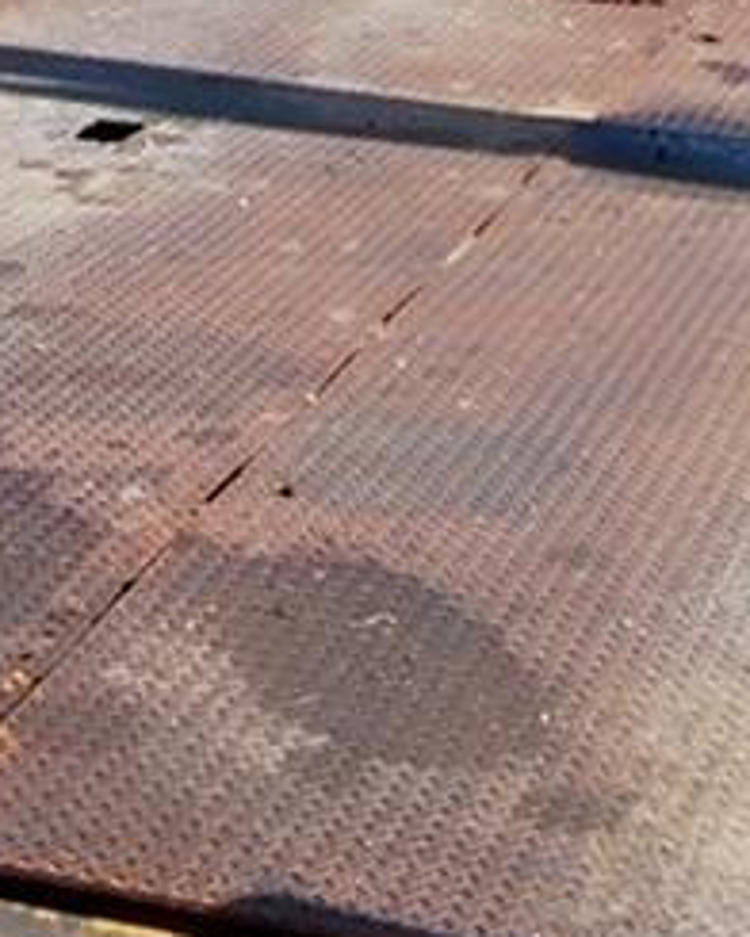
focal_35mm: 118
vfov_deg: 14.5
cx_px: 203
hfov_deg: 13.0
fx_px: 3274
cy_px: -704
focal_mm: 10
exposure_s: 1/250
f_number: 8
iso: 100
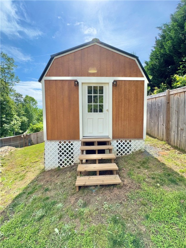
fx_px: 100
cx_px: 93
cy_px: 124
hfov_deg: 85.7
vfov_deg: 102.1
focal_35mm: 14
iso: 50
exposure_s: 1/831
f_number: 2.2
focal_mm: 2.22
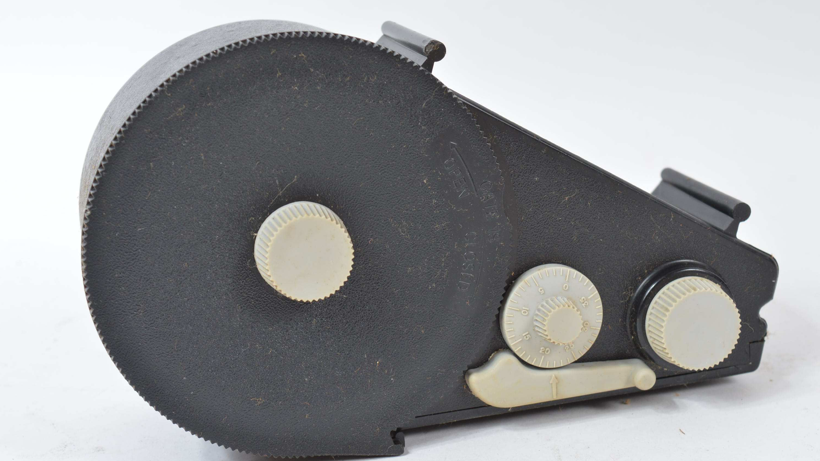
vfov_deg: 14.7
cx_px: 409
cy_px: 254
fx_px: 1783
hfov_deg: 25.9
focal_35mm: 82
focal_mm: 52
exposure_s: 1/100
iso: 200
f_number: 9
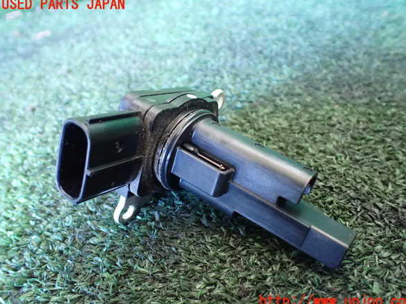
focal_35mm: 31
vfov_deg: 45.4
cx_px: 208
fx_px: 363
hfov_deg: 58.4
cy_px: 153
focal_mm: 5.4
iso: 1600
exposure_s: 1/30
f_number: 2.3
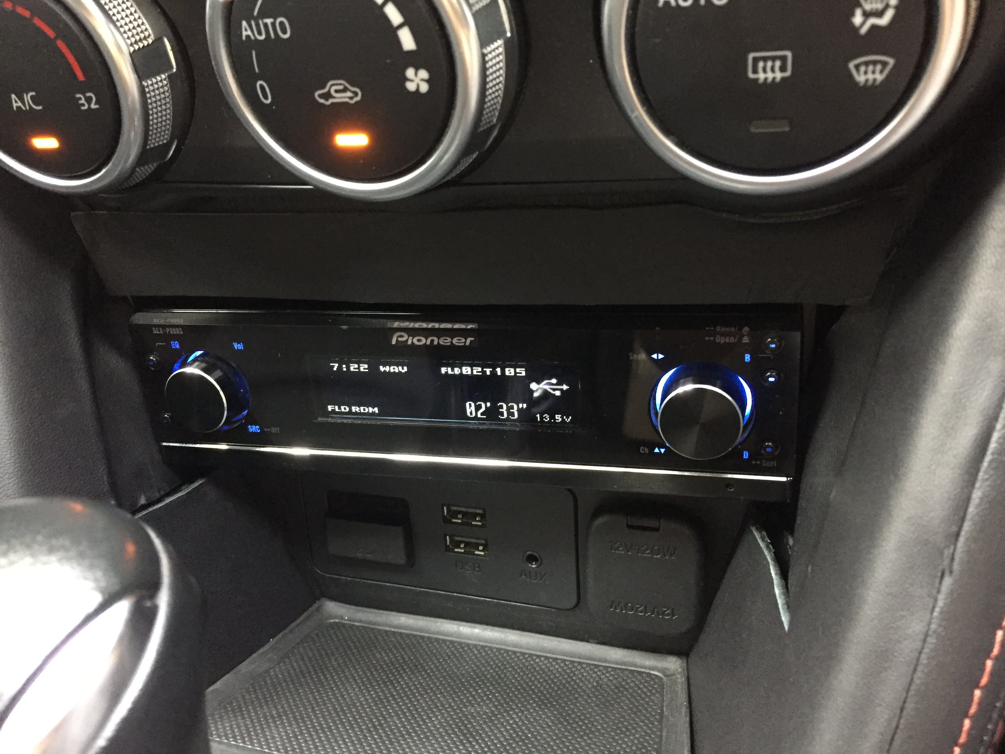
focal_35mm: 29
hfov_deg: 61.7
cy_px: 377
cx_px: 502
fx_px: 842
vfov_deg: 48.2
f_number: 2.2
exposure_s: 1/17
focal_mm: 4.15
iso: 320
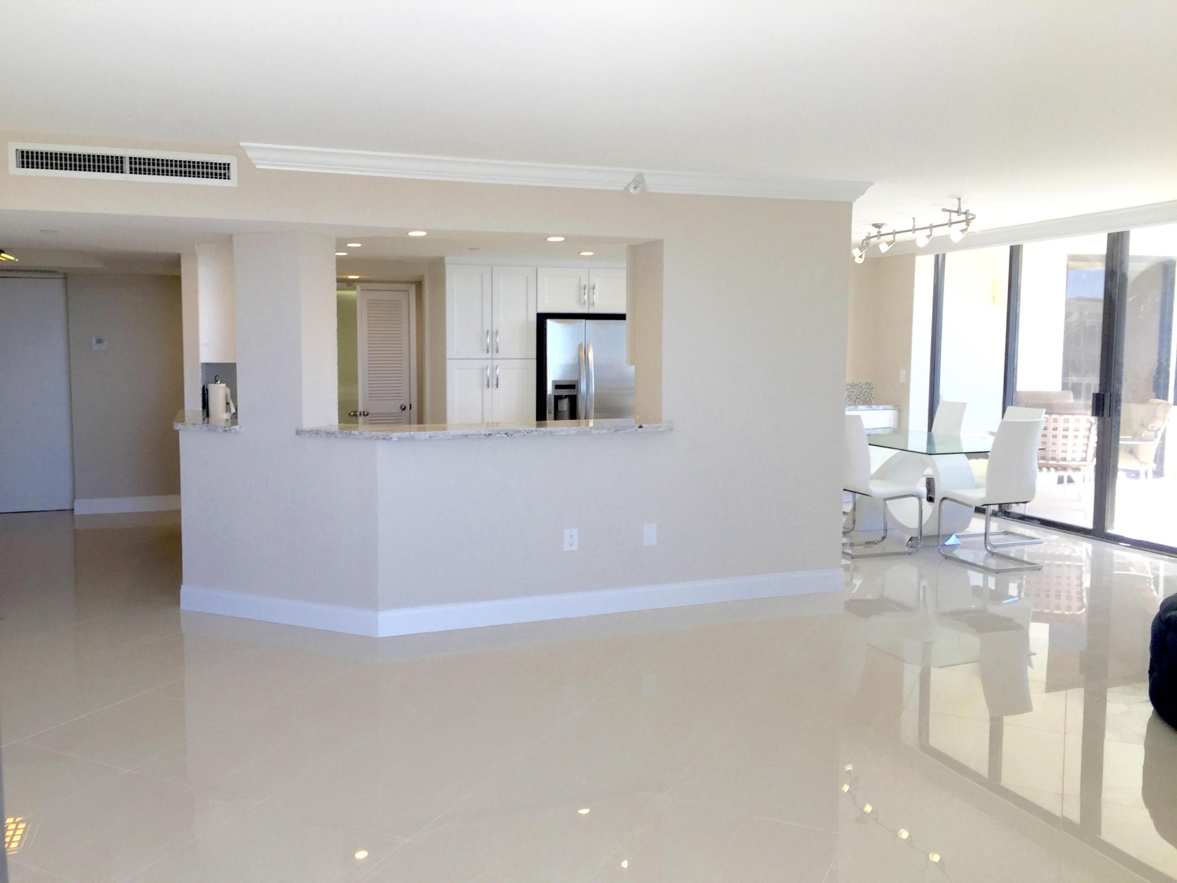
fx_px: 986
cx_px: 588
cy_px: 442
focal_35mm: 29
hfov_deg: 61.7
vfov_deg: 48.2
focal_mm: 4.15
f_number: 2.2
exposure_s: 1/120
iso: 40
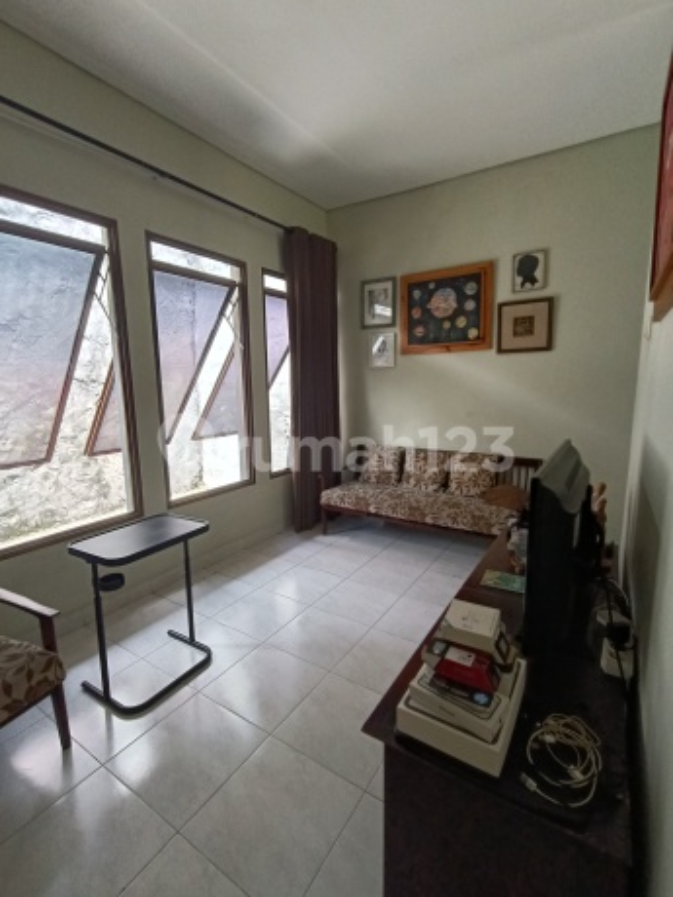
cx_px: 336
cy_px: 448
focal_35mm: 16
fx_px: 415
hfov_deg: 78.1
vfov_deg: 94.5
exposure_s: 1/50
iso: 100
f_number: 2.2
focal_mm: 1.68
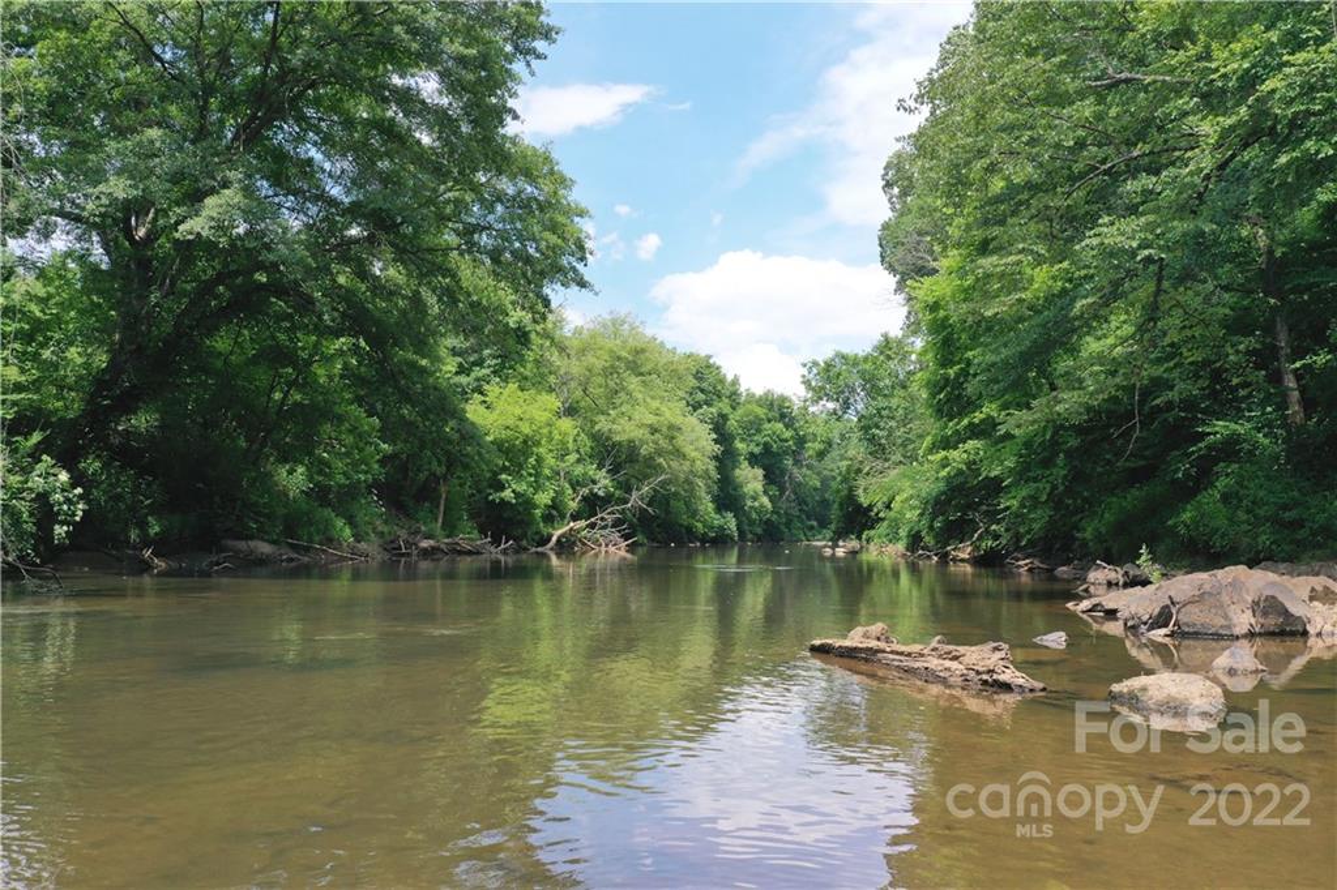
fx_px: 1039
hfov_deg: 65.5
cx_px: 668
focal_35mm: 28
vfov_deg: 46.4
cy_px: 445
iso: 100
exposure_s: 1/320
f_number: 5.6
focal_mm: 10.26
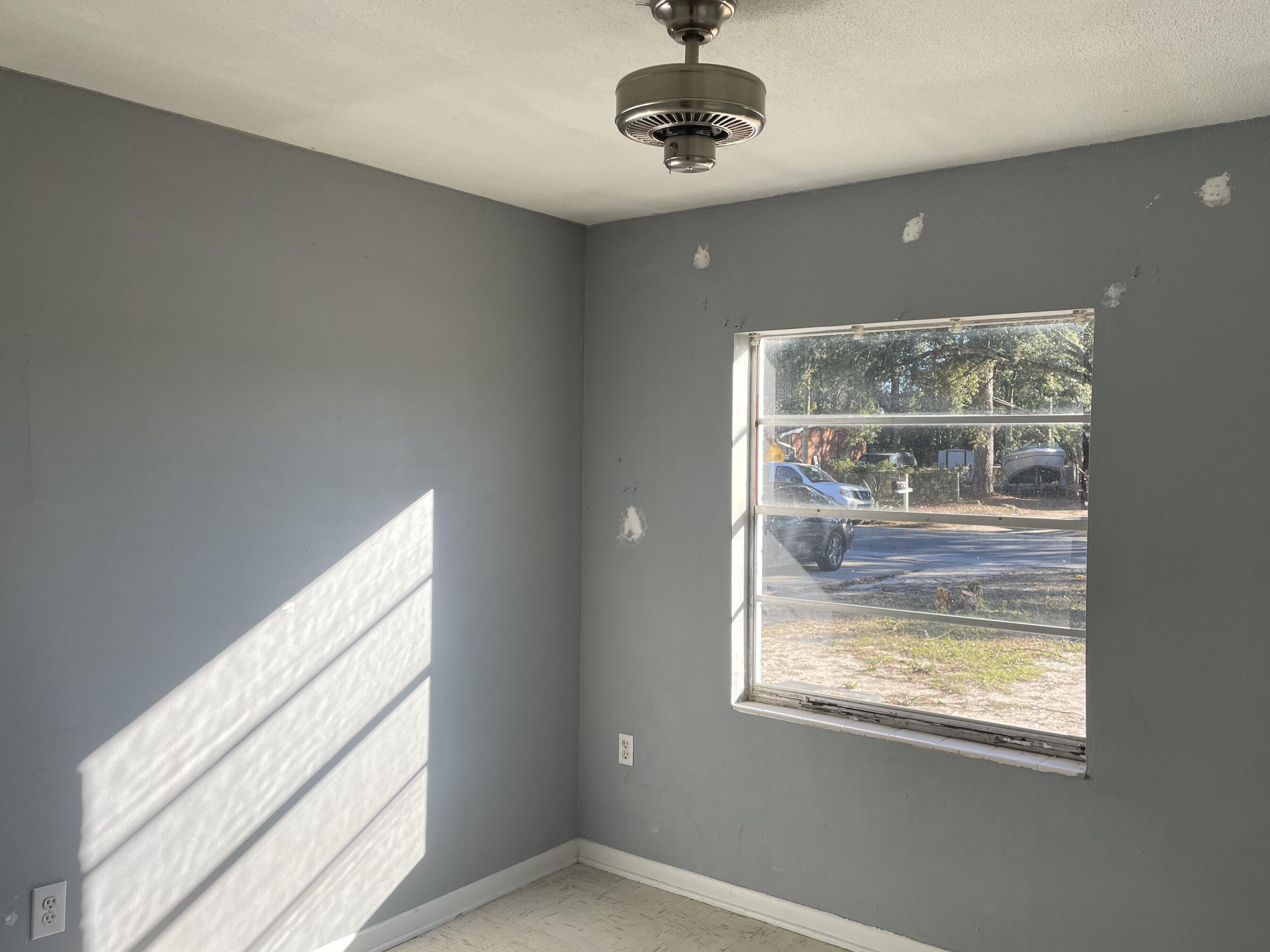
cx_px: 663
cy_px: 487
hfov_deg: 61.6
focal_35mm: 29
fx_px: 1064
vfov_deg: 48.2
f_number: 1.6
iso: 32
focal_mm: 4.2
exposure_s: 1/593
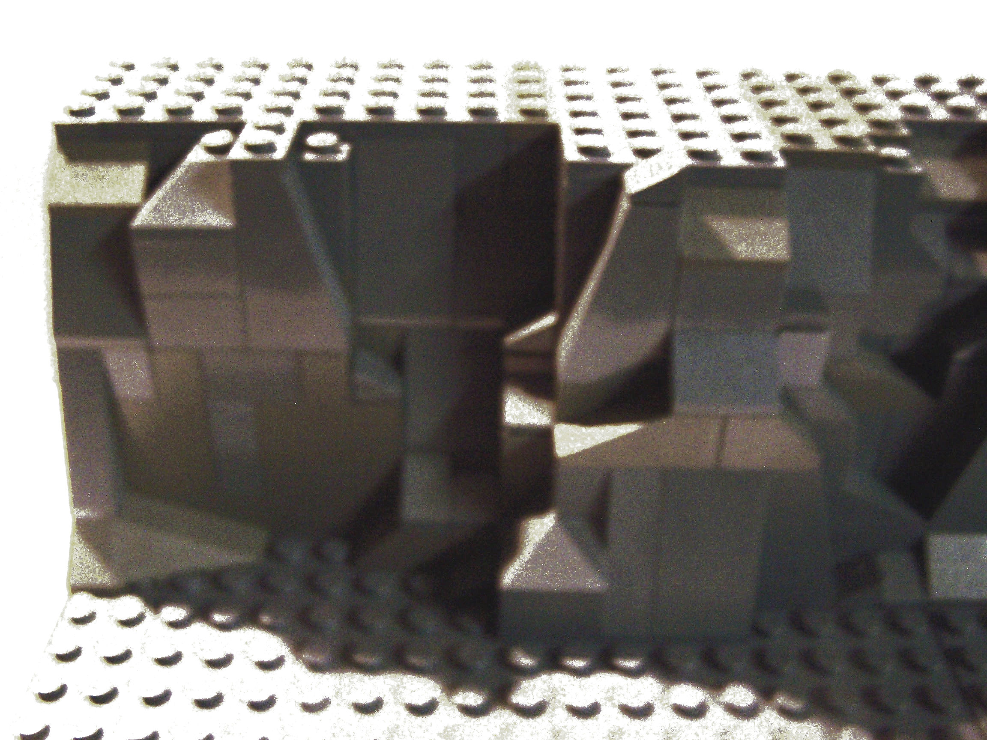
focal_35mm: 38
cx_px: 494
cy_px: 370
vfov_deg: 37.7
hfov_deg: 49.0
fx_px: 1083
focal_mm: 6.3
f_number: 2.8
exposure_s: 1/8
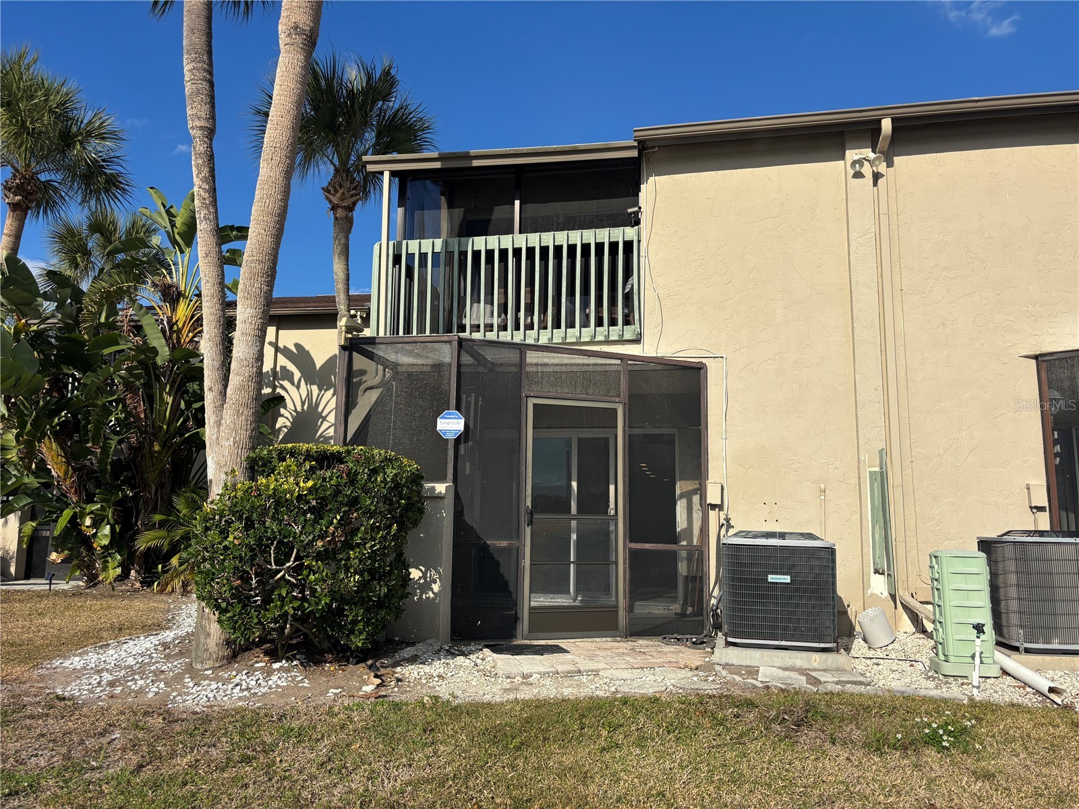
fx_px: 810
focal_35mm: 26
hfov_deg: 67.3
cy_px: 404
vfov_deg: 53.1
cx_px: 540
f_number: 1.6
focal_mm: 5.96
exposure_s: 1/5076
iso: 50
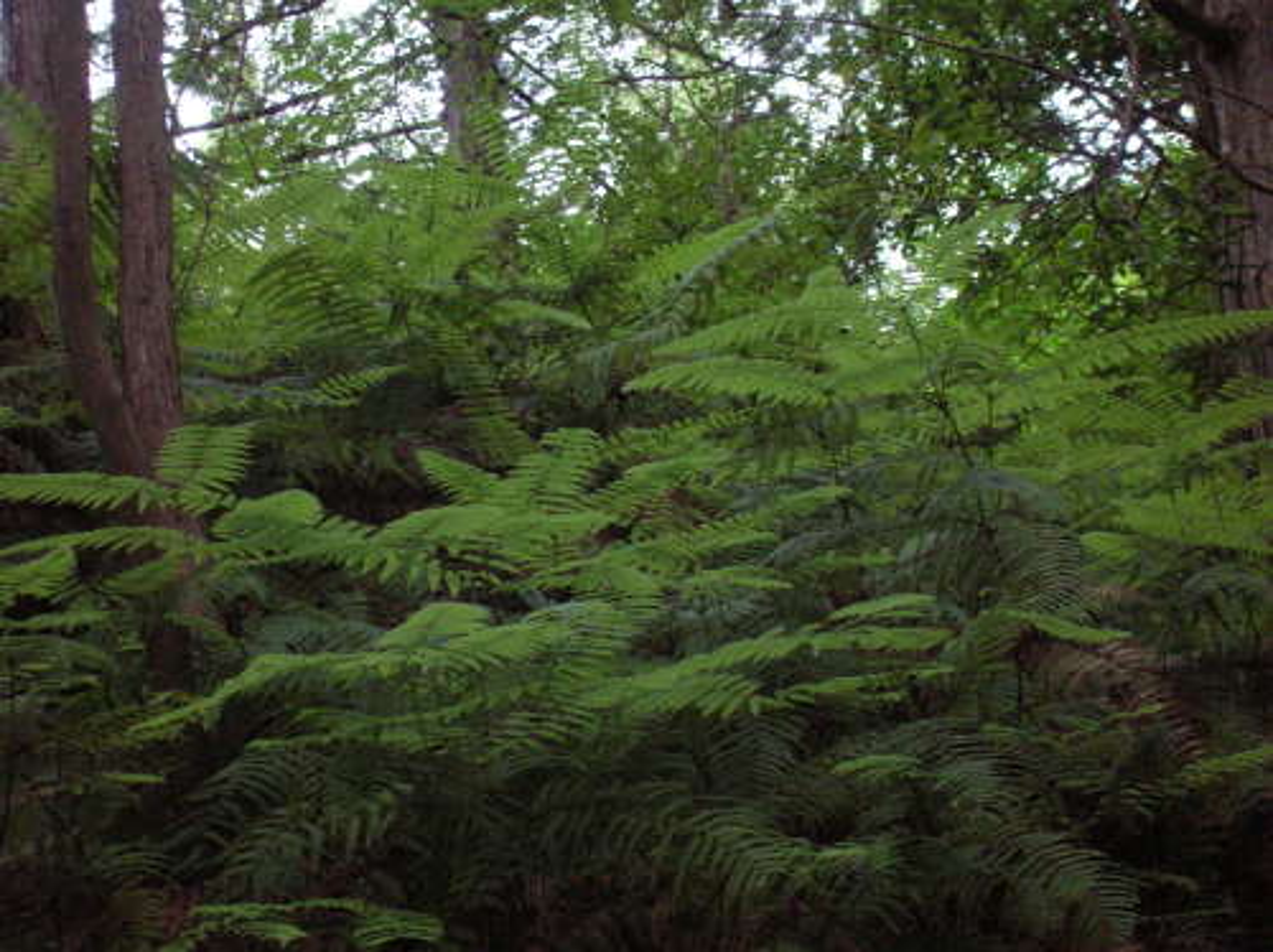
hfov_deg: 18.7
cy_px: 476
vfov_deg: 14.1
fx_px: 3858
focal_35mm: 105
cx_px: 636
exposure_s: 1/60.1
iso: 188
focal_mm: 17.4
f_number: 4.9
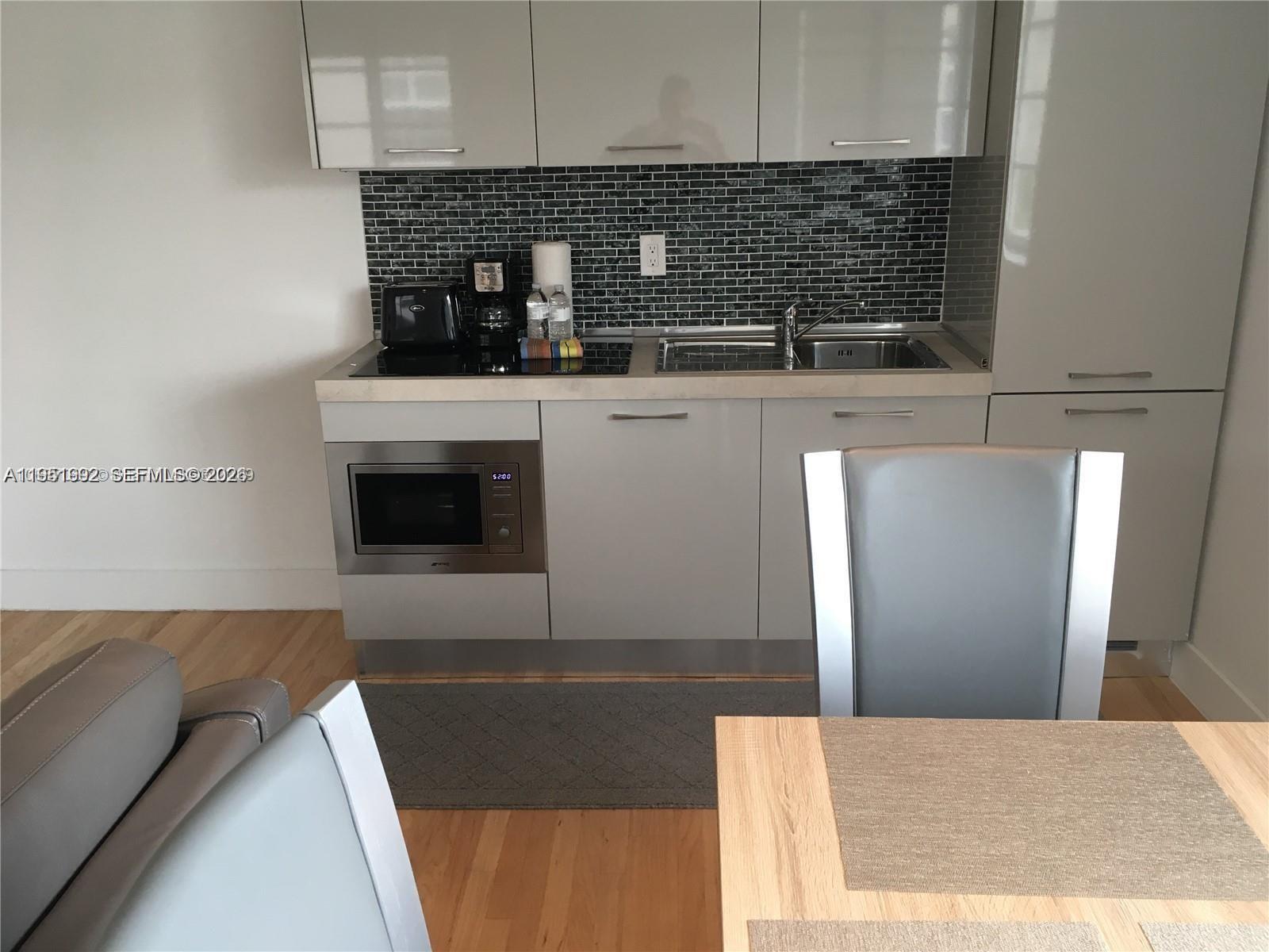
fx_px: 1063
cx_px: 634
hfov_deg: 61.7
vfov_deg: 48.2
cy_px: 476
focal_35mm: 29
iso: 64
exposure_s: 1/30
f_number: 2.2
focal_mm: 4.15
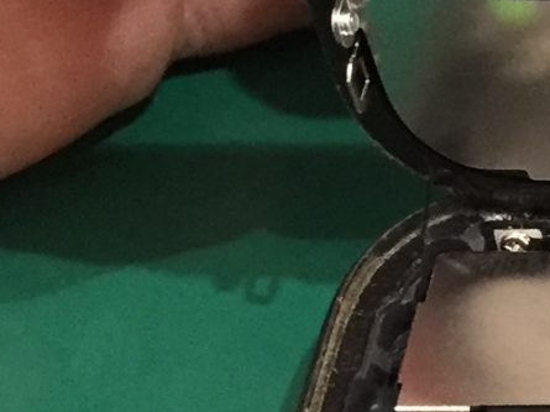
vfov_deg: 8.8
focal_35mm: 167
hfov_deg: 9.8
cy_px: 386
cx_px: 1513
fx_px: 2651
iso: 200
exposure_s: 1/30
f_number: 2.2
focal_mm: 4.15
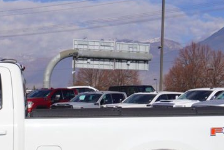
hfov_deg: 19.9
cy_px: 171
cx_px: -17
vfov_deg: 13.6
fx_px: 613
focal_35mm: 98
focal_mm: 23
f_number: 10
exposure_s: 1/320
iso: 100
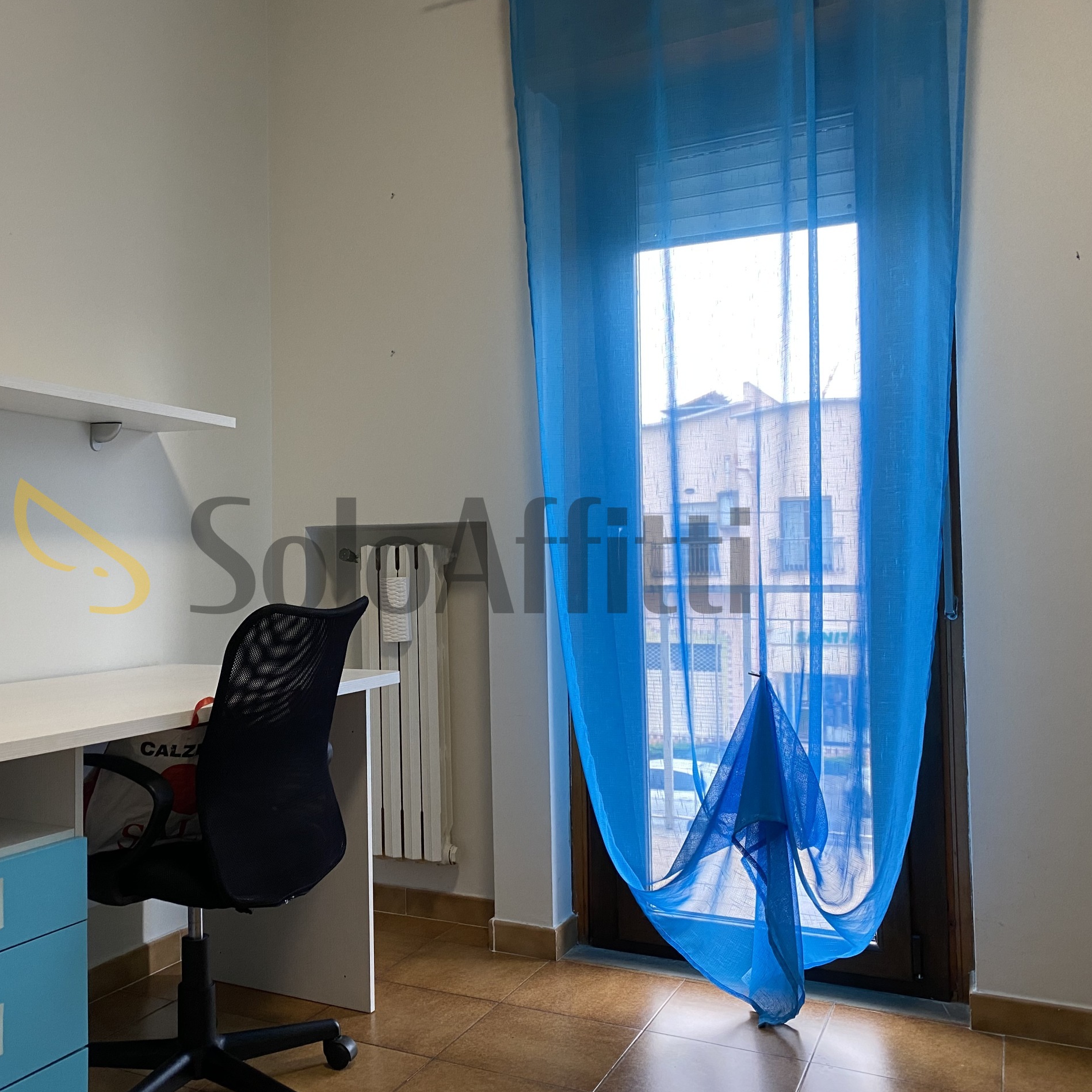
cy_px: 546
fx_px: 1106
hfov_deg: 51.7
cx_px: 382
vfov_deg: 52.5
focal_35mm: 31
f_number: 1.8
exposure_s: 1/96
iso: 125
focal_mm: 4.25
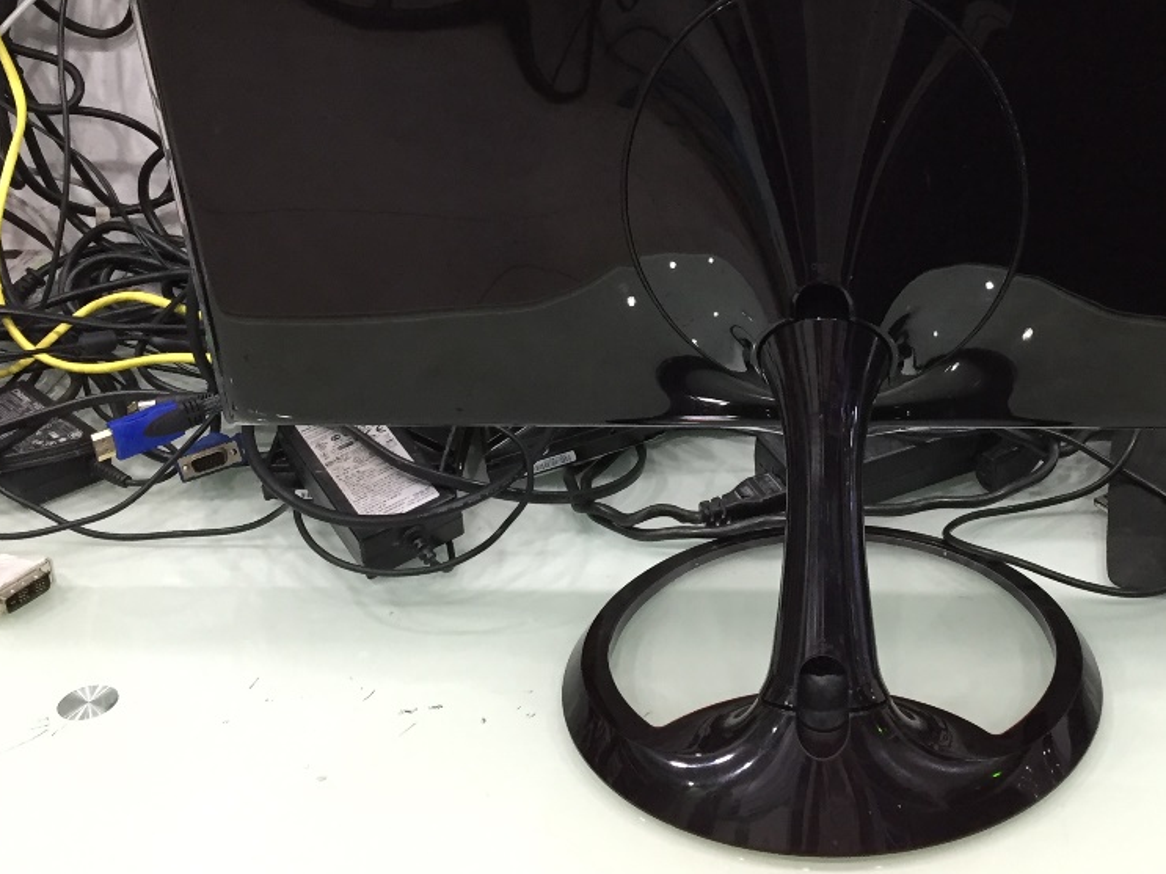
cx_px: 775
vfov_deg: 28.1
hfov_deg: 37.1
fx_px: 1718
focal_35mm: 51
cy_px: 202
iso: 160
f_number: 2.2
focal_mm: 4.15
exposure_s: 1/33
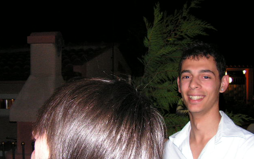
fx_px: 270
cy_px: 95
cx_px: 127
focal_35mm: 39
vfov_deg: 32.7
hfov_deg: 50.4
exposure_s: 1/40
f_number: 3.2
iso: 200
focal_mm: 6
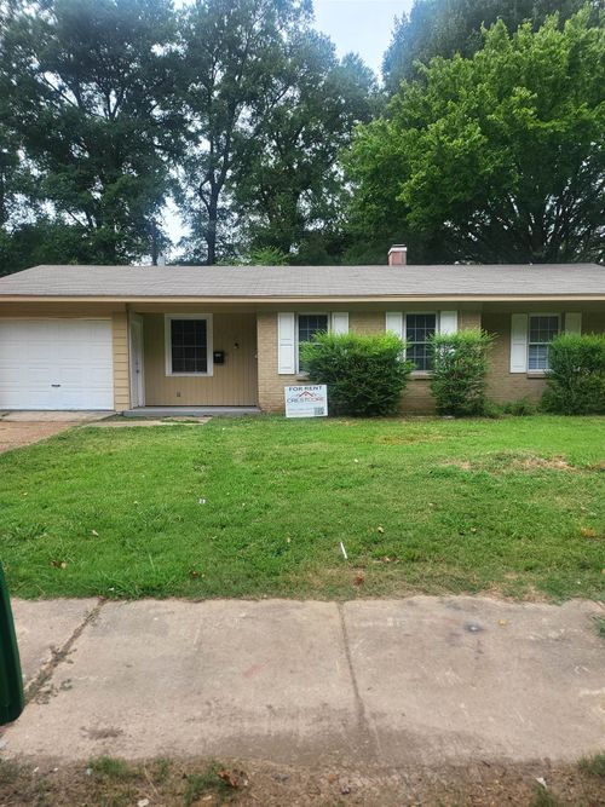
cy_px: 404
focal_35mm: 24
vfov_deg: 71.6
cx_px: 302
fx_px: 559
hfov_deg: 56.8
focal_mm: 5
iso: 40
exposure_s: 1/955
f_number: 1.8
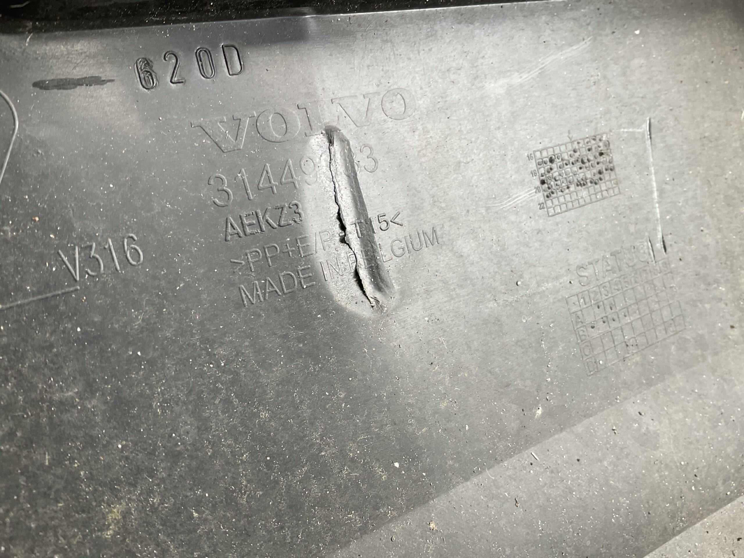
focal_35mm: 29
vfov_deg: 48.2
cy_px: 279
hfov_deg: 61.7
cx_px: 372
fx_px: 623
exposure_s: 1/120
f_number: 1.8
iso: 50
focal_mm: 3
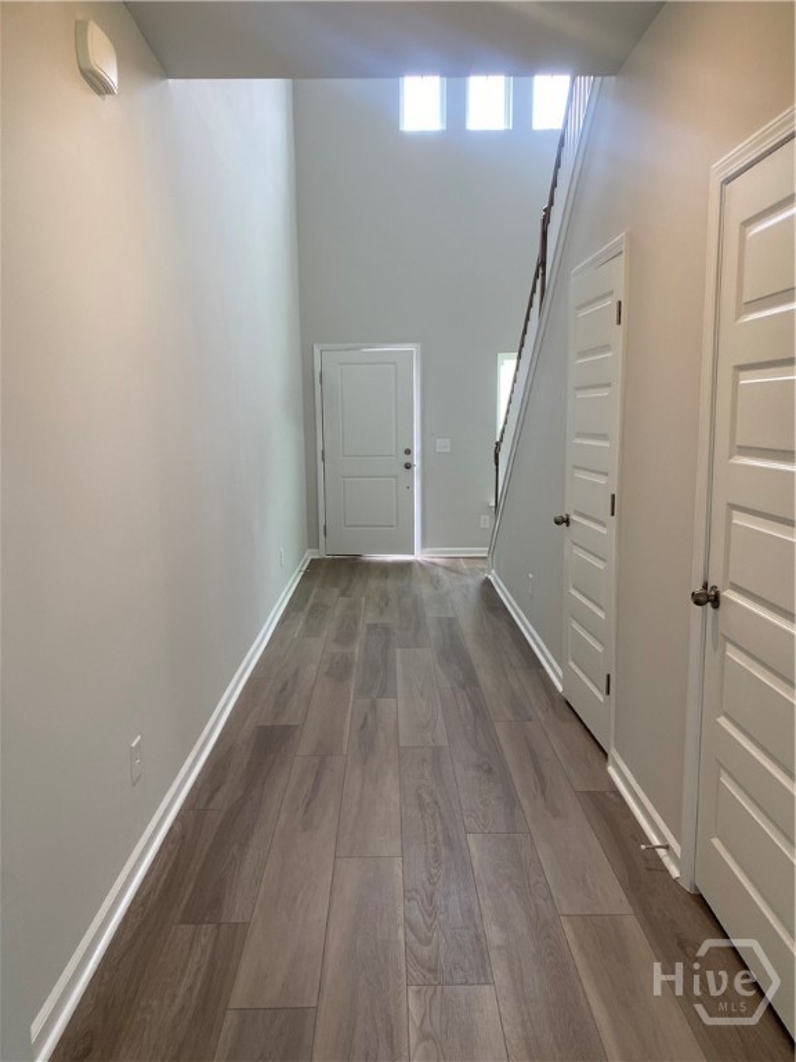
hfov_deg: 53.1
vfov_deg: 67.3
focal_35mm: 26
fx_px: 797
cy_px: 531
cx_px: 398
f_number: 1.8
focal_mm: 4.25
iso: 64
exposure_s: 1/60
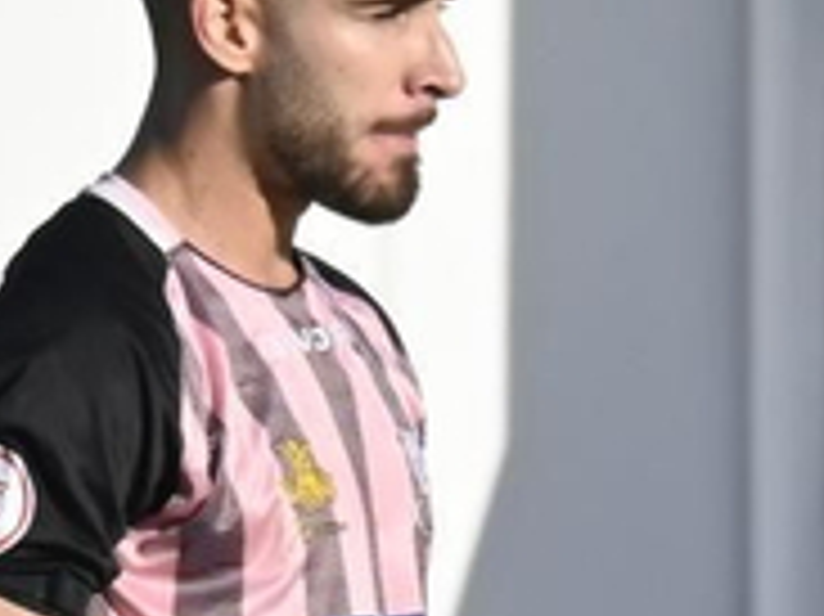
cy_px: 755
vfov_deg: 0.5
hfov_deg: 0.6
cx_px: 2166
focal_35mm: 3148
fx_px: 74886
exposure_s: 1/800
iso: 160
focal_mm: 250
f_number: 6.3
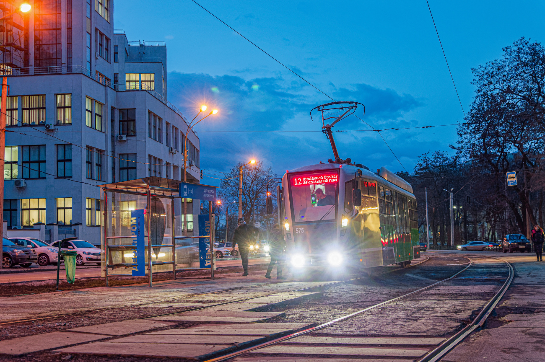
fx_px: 726
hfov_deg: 41.2
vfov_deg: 28.0
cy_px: 181
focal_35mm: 48
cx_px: 272
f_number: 4.2
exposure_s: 1/15
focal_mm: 32
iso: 800
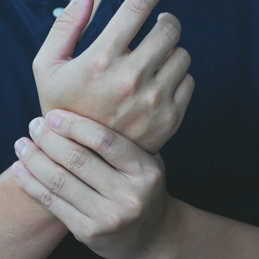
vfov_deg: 7.0
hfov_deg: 7.0
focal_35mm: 251
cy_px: 115
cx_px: 120
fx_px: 2123
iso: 250
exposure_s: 1/50
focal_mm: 101
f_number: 5.6
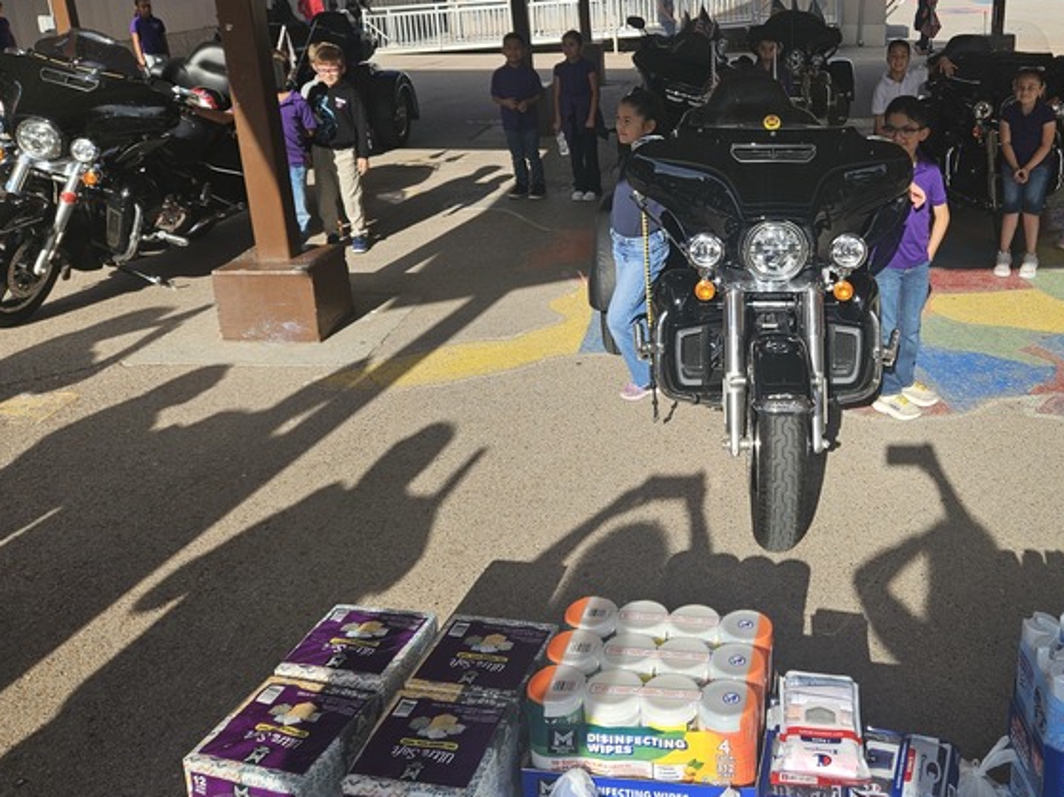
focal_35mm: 33
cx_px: 755
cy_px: 261
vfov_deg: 42.3
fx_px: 1014
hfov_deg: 53.6
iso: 25
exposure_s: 1/1563
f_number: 1.8
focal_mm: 5.4
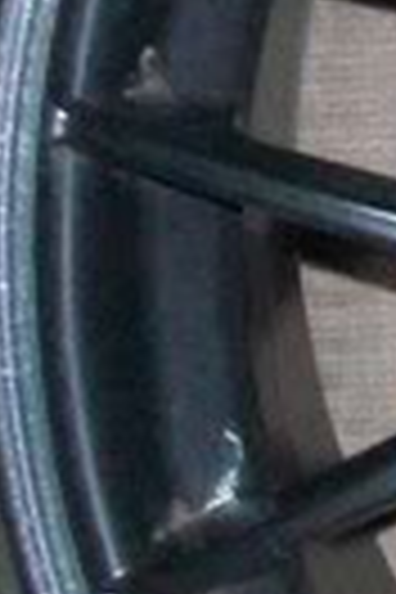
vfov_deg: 10.2
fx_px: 3316
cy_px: 288
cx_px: 1323
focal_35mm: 201
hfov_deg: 6.1
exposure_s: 1/60
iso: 400
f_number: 2.8
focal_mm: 5.7
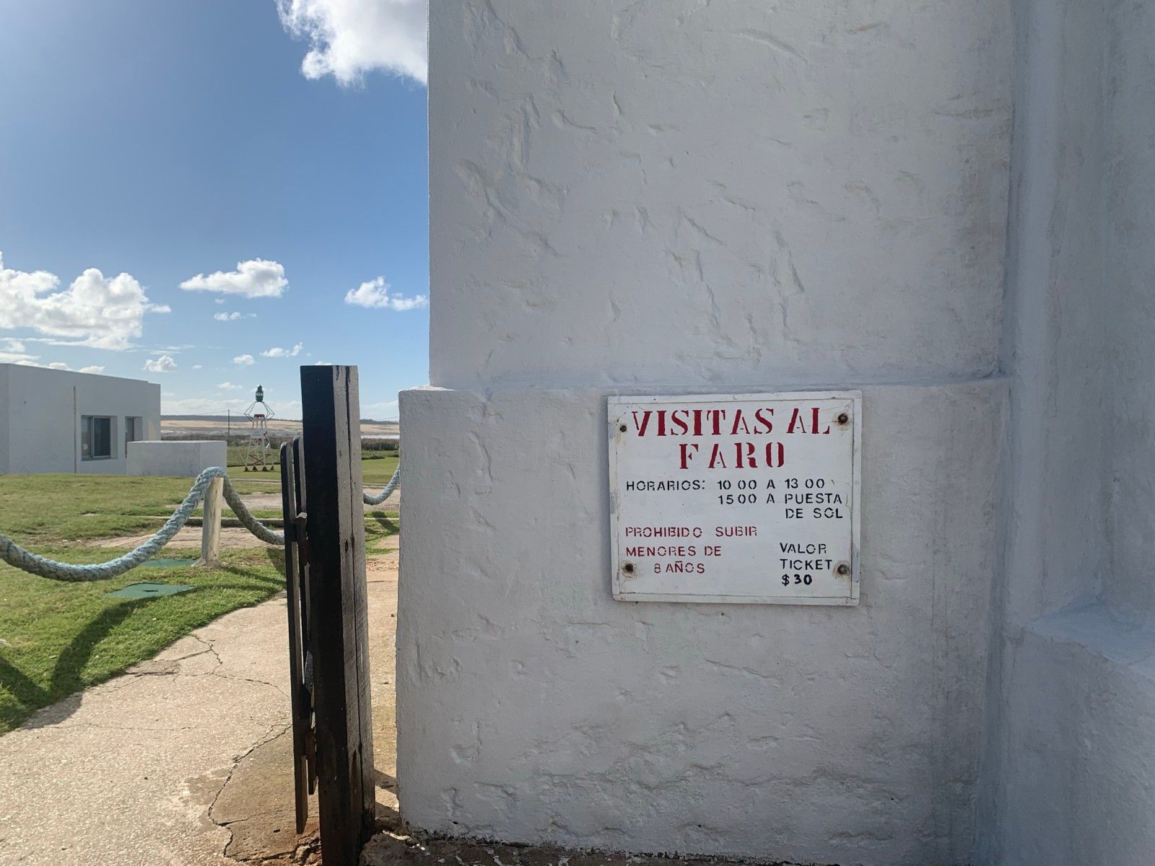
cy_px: 433
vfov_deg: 53.1
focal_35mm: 26
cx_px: 578
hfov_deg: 67.3
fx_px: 868
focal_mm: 4.25
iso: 25
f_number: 1.8
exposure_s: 1/3788
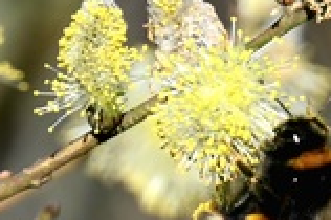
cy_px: 149
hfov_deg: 3.5
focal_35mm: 582
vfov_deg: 2.4
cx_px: 348
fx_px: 5346
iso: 100
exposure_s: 1/400
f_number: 6.3
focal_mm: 200
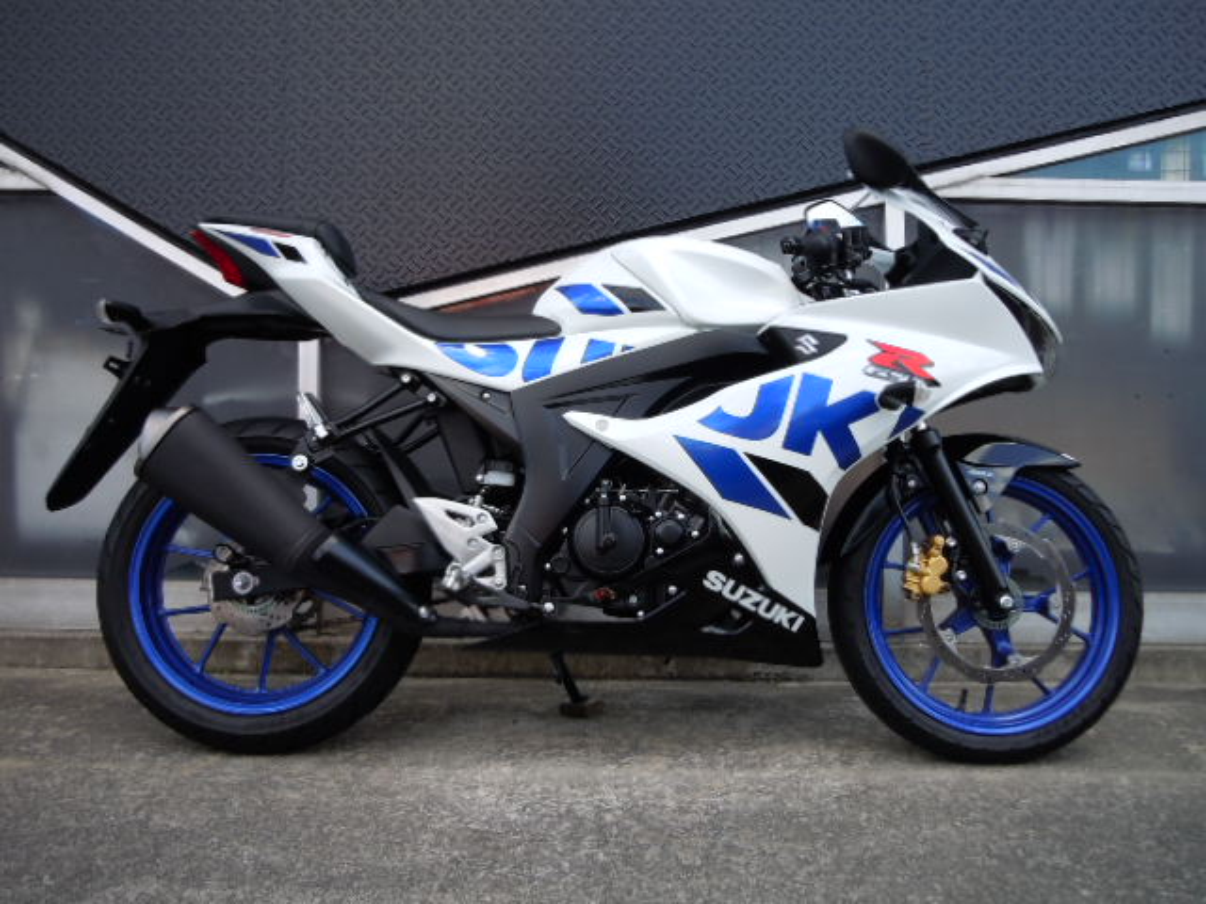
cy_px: 452
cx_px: 603
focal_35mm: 33
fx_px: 1150
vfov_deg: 42.9
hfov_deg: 55.4
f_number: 4
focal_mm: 5.9
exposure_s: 1/160
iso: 100
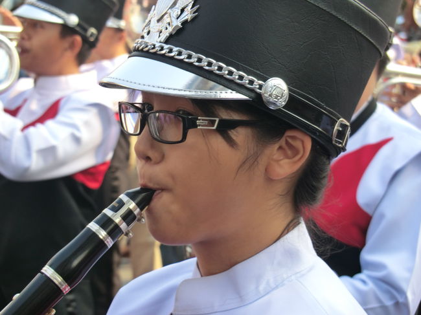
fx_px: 1763
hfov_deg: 13.6
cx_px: 210
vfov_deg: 10.2
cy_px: 158
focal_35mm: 145
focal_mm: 25.9
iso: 80
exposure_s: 1/125
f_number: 4.6
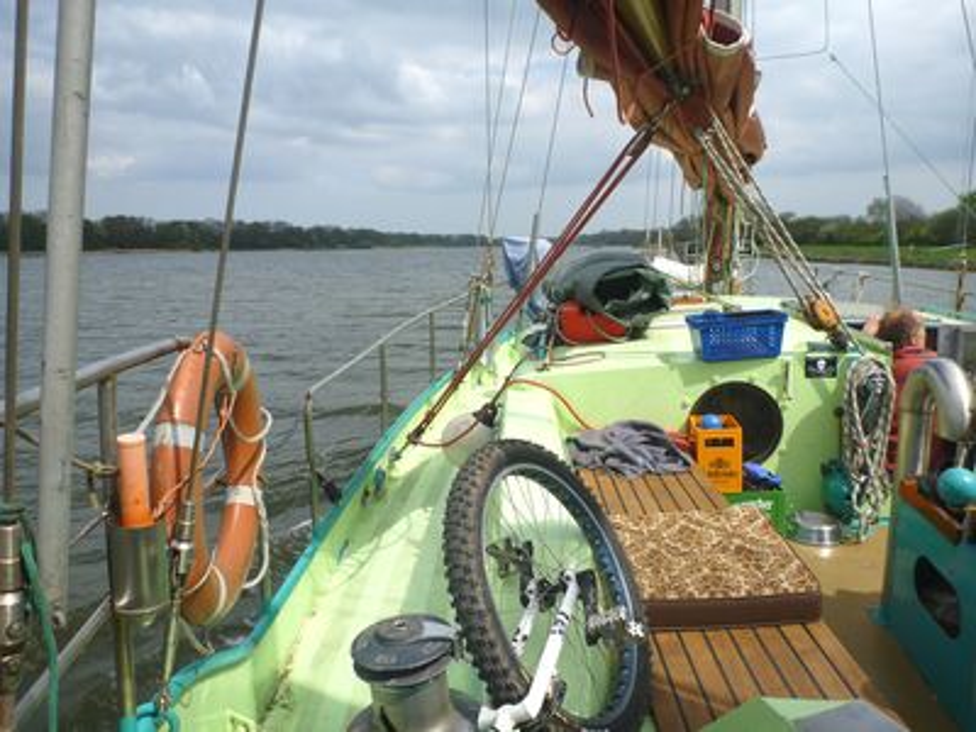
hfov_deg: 63.4
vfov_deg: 49.7
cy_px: 366
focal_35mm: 28
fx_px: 789
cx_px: 488
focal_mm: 4.9
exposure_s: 1/1000
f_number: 3.3
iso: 100
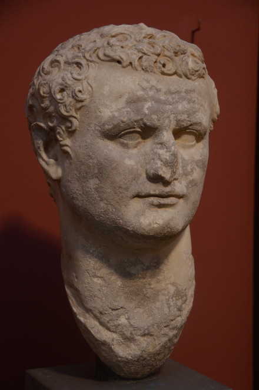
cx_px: 130
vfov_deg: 26.0
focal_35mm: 78
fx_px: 845
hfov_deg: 17.4
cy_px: 195
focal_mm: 52
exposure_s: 1/10
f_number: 4.8
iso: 1000
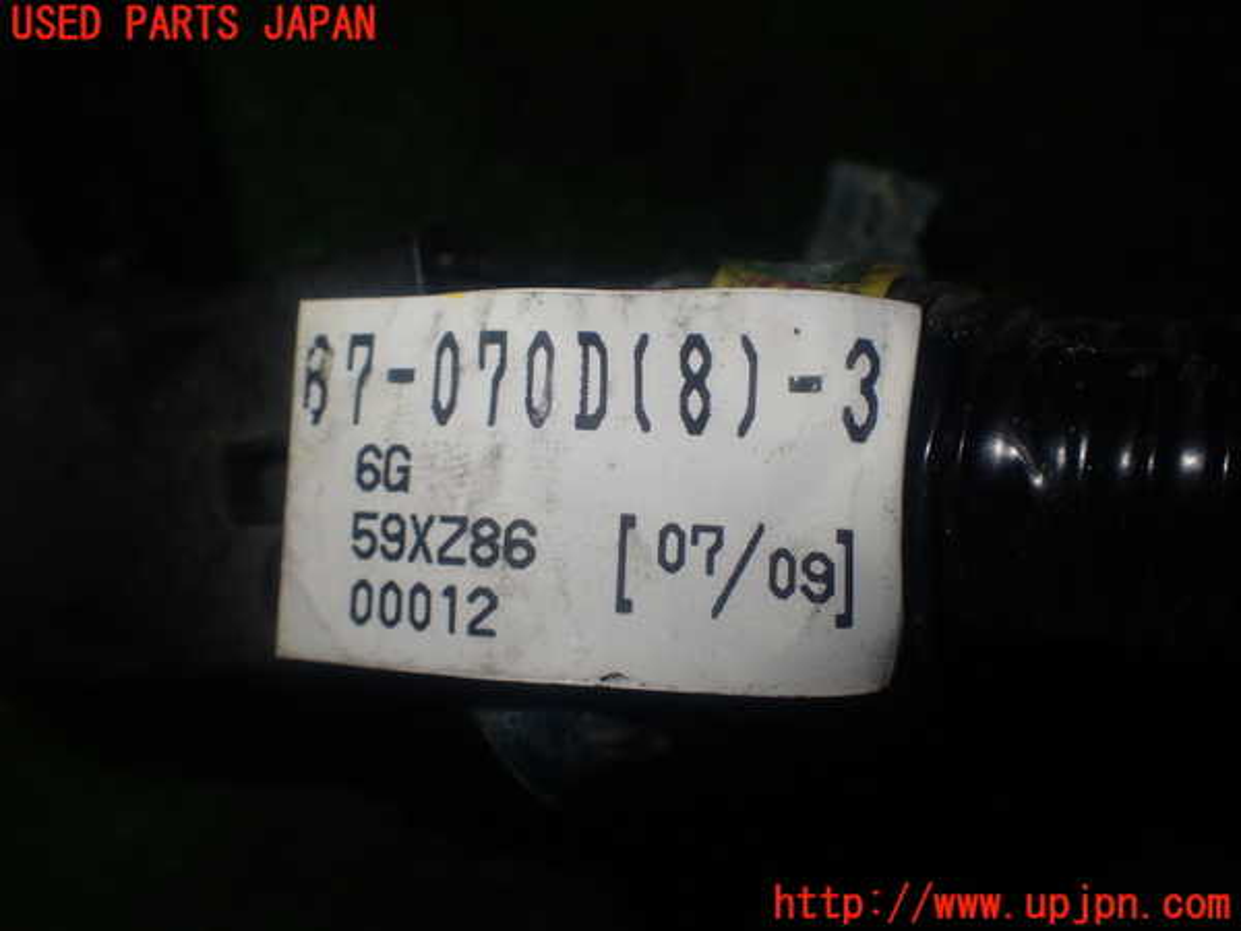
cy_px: 466
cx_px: 620
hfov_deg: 56.8
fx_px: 1147
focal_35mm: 32
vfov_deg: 44.2
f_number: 3.2
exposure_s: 1/100
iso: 100
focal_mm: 5.79
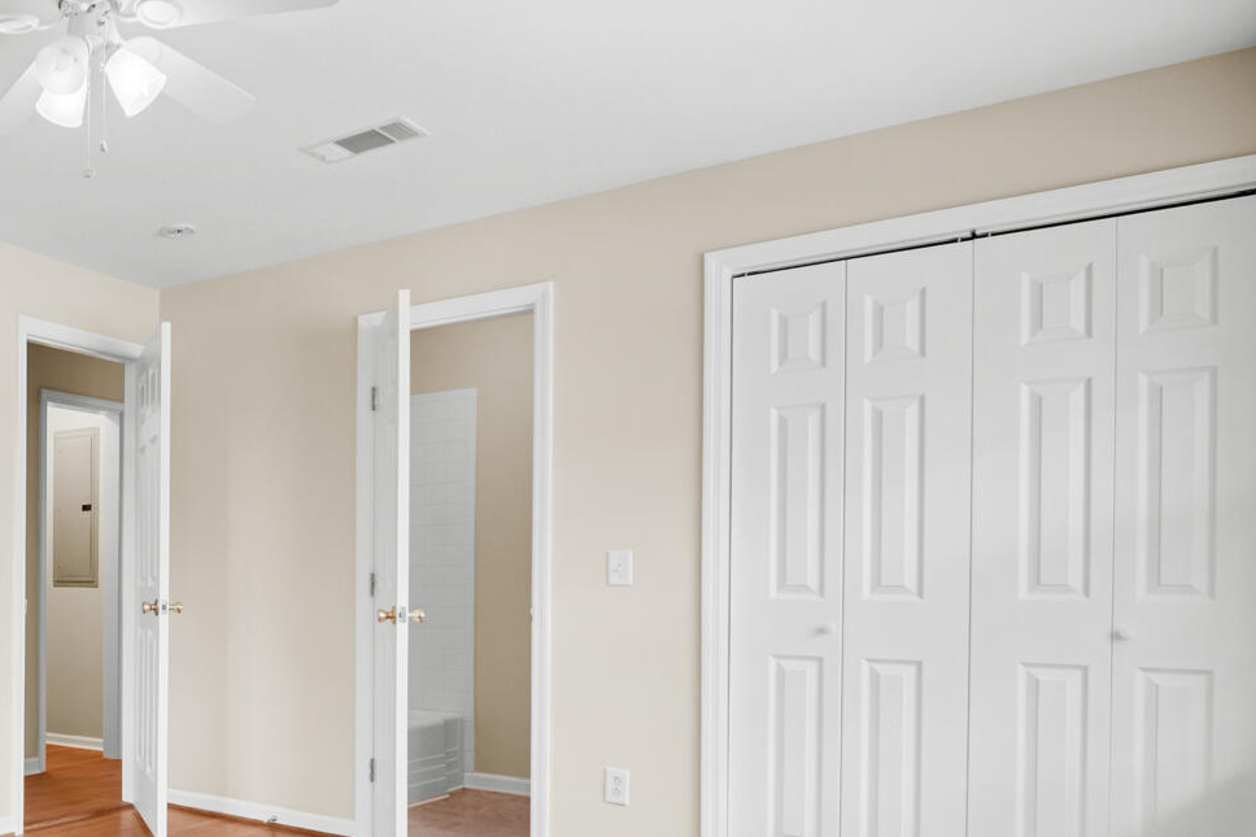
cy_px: 574
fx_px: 1081
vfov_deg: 41.6
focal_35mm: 31
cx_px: 61
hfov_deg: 51.1
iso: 400
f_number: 9
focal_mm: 12
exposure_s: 1/250
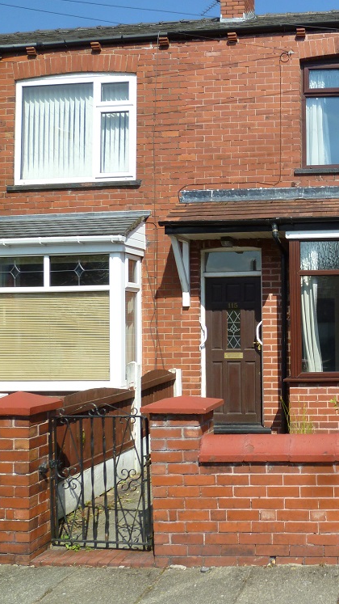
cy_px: 302
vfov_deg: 56.6
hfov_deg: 30.8
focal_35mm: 35
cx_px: 354
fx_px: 560
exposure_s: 1/500
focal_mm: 4.3
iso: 80
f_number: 4
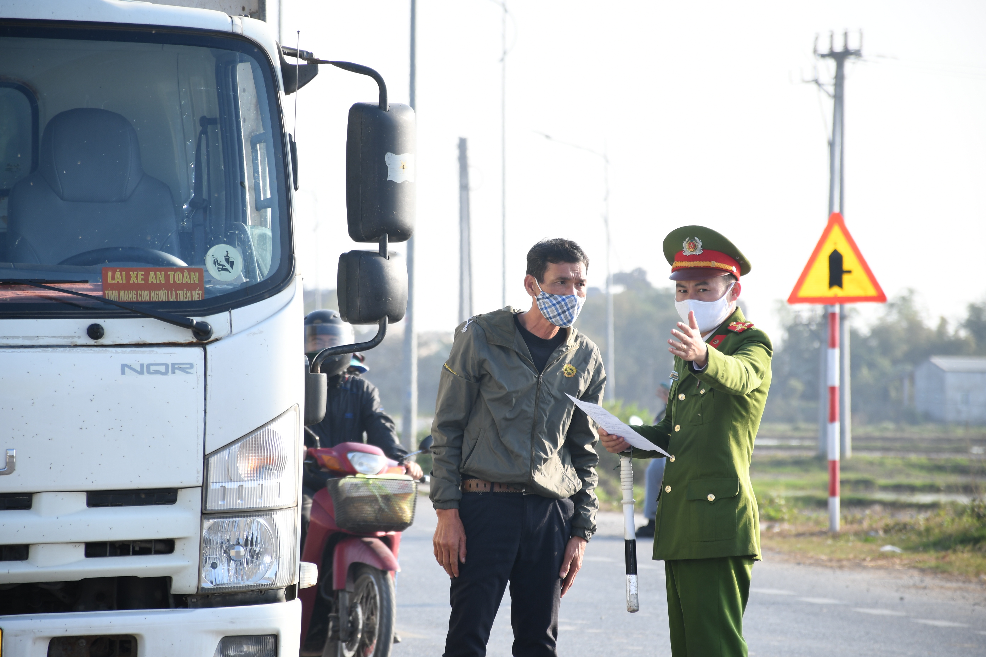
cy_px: 328
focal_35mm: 210
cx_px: 493
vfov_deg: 6.5
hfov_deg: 9.8
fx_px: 5751
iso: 160
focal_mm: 140
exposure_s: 1/200
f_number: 5.6
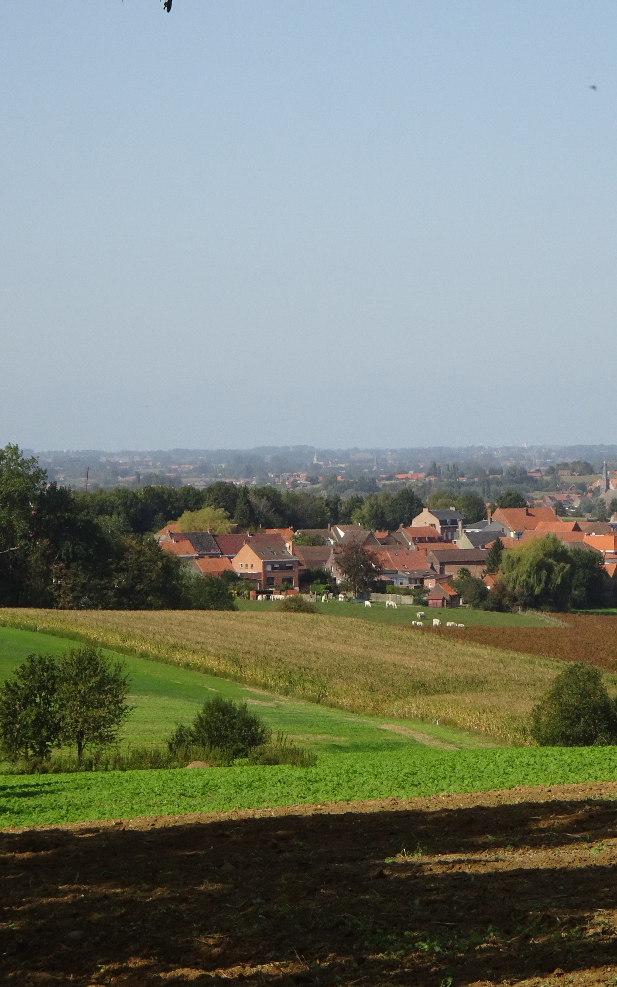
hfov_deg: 8.0
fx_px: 4386
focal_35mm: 163
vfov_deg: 12.8
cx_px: 382
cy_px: 492
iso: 80
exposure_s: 1/500
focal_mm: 19.68
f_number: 5.6
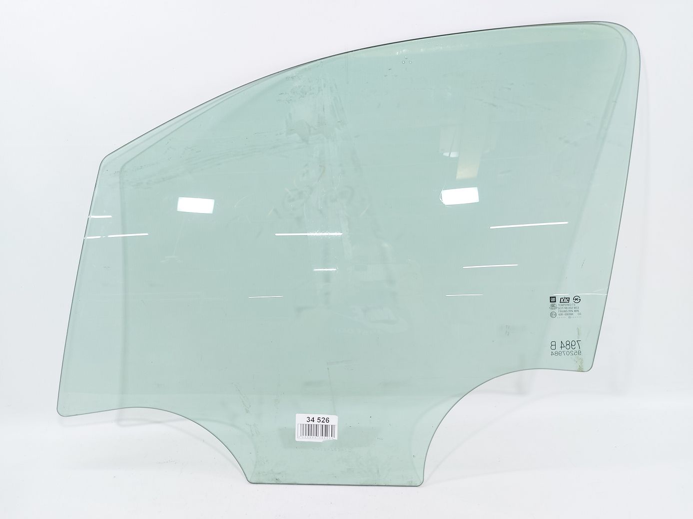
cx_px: 346
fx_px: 480
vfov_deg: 56.8
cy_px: 260
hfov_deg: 71.6
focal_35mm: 24
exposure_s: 1/50
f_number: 1.8
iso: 64
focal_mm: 5.23
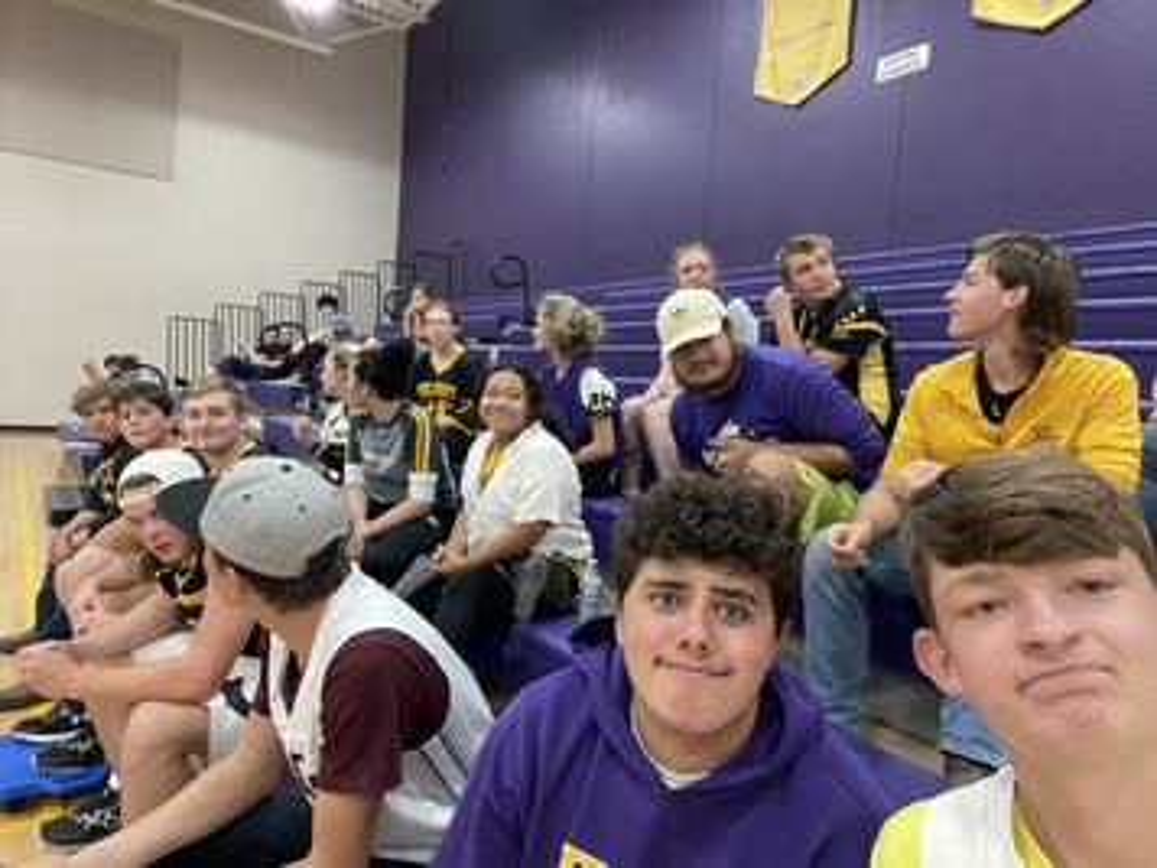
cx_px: 578
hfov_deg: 73.9
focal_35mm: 23
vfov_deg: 58.9
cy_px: 434
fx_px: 769
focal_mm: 2.71
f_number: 2.2
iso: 320
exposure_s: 1/60
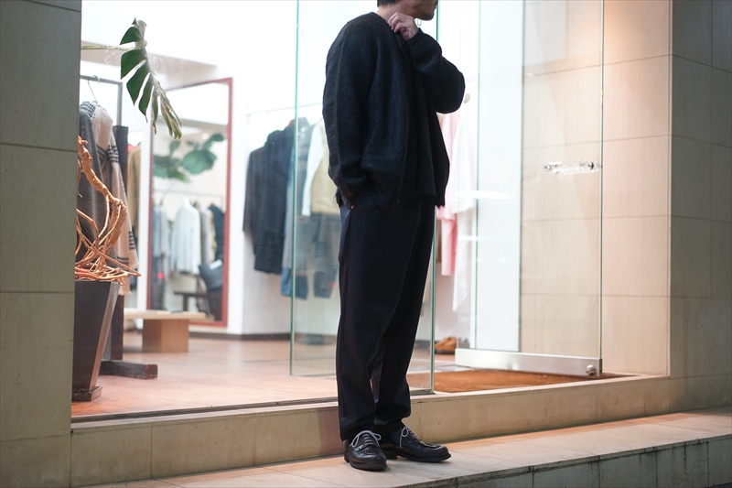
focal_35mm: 55
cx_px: 366
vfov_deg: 24.6
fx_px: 1118
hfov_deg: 36.3
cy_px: 244
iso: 500
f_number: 1.8
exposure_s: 1/60
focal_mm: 55
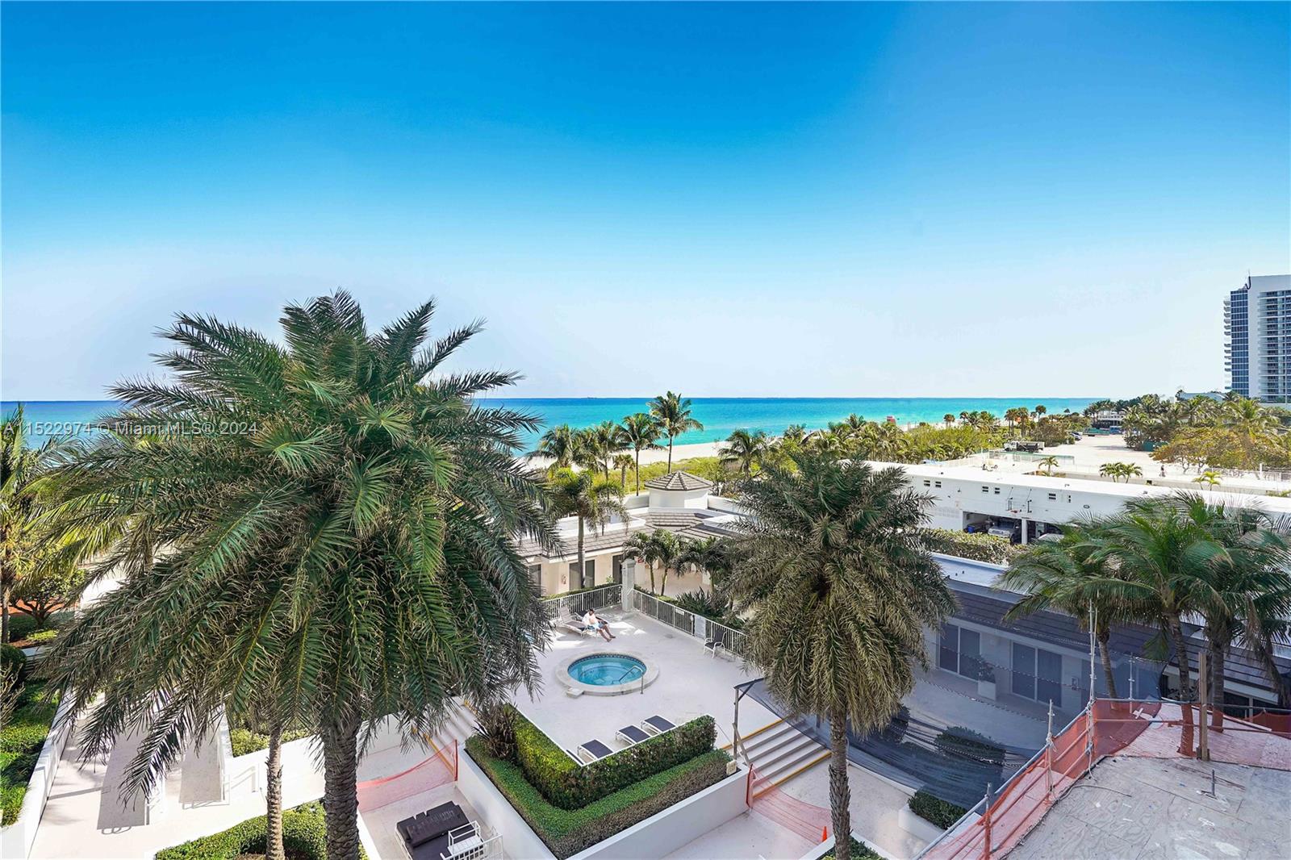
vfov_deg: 73.7
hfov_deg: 96.7
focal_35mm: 16
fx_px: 574
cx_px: 646
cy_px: 430
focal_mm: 16
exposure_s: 1/500
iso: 100
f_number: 4.5
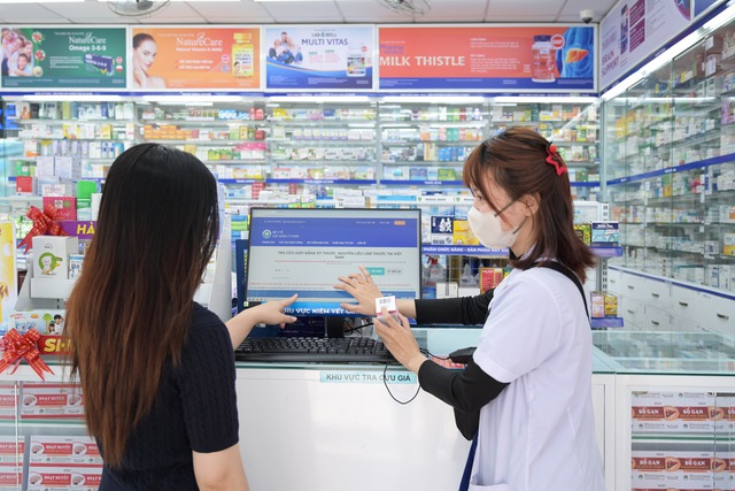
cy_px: 246
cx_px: 368
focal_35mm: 31
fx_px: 633
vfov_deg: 42.3
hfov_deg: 60.3
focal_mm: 31
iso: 250
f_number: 4
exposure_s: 1/160
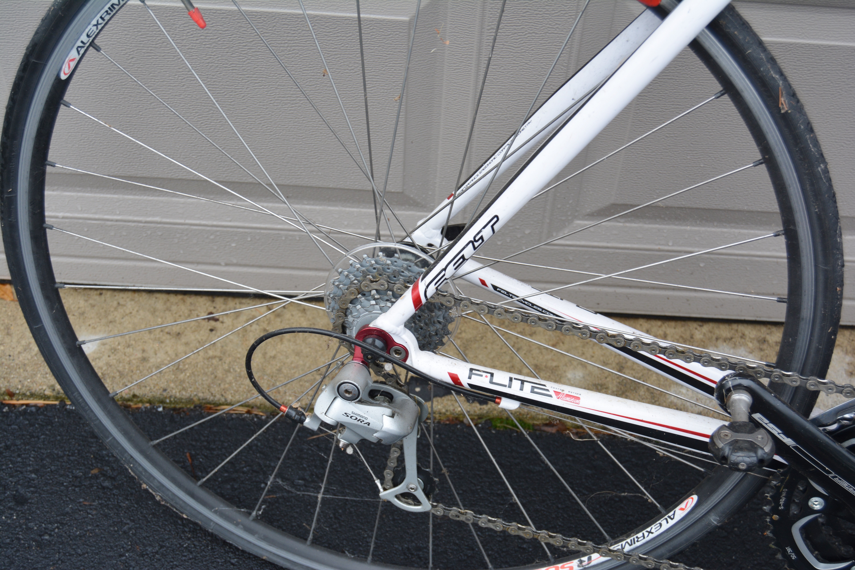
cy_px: 285
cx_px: 428
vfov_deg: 28.1
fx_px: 1140
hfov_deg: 41.1
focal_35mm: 48
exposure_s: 1/125
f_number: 5.6
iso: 280
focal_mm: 32
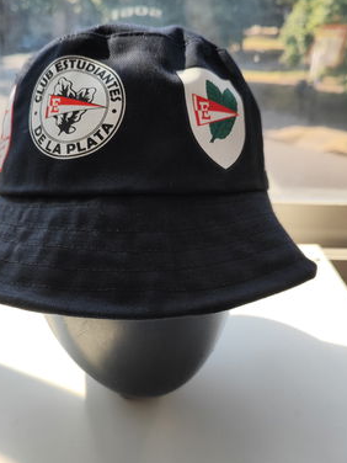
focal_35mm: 34
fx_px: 454
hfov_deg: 41.6
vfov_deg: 53.9
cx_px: 137
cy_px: 244
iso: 86
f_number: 1.89
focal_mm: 5.89
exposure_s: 1/100
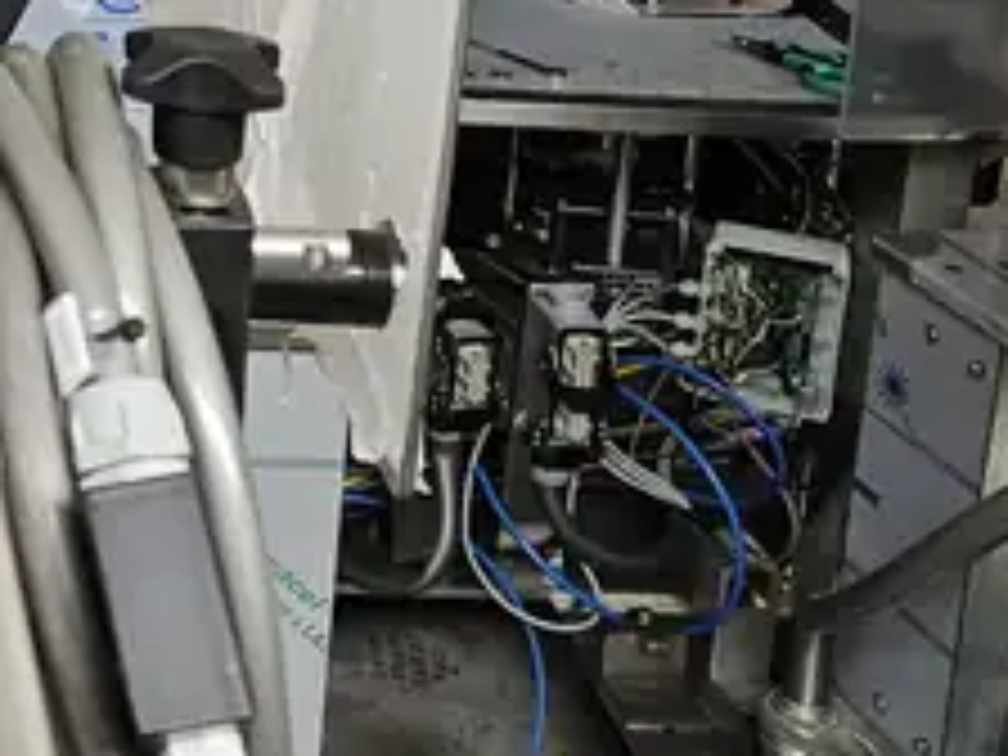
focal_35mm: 82
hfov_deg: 21.0
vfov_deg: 17.0
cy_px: -202
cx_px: -405
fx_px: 2388
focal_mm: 6.3
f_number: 1.7
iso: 125
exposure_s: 1/180
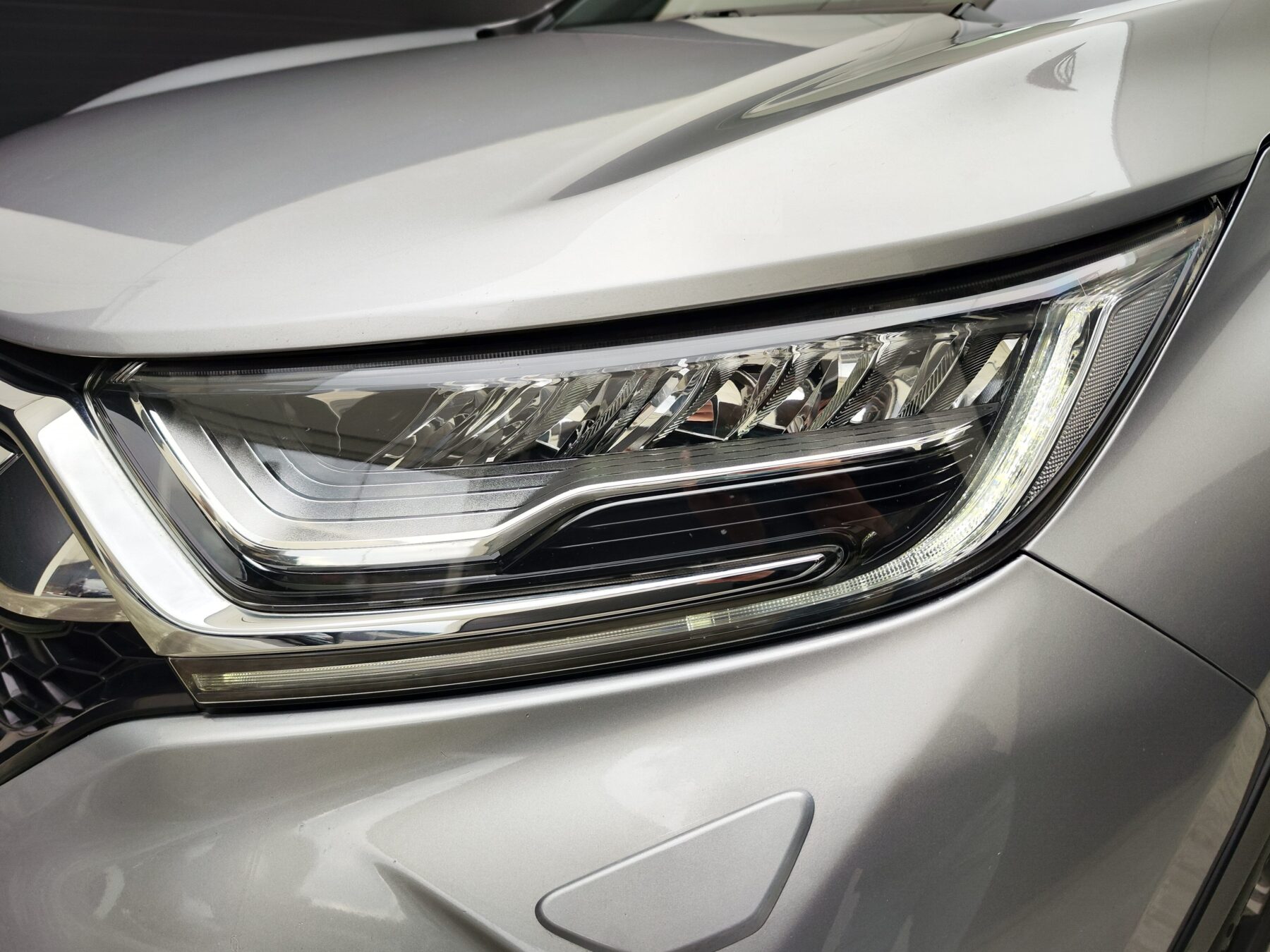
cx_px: 635
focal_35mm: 23
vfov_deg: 58.9
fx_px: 844
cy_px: 476
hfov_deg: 73.9
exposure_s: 1/120
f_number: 1.69
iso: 63
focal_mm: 7.01
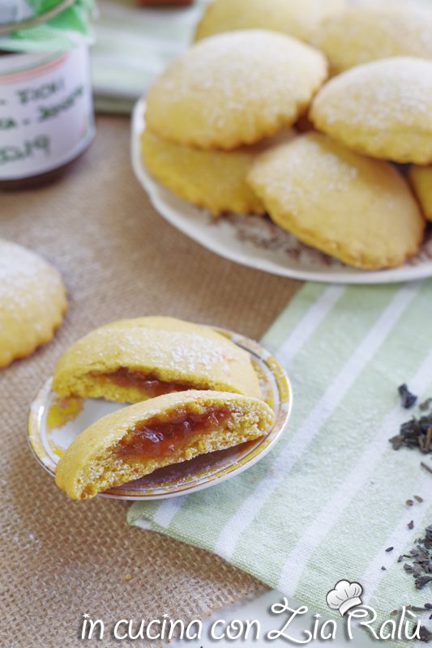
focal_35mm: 75
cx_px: 216
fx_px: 1350
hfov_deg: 18.2
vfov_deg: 27.0
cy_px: 324
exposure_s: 1/30
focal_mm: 50
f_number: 4.5
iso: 400
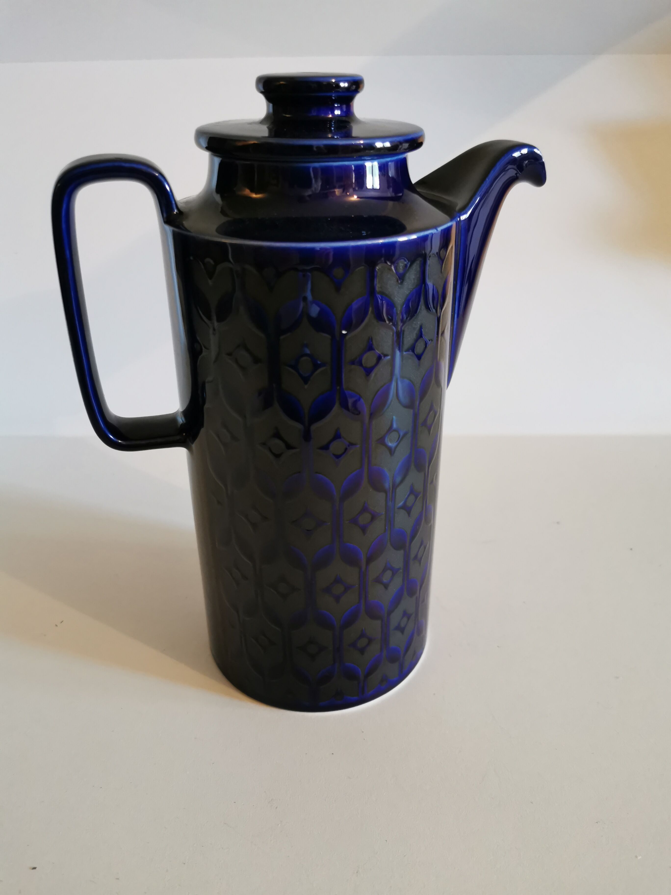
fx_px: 698
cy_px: 448
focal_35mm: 27
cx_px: 336
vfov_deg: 65.3
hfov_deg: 51.4
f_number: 1.6
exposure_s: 1/50
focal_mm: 5.56
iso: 400
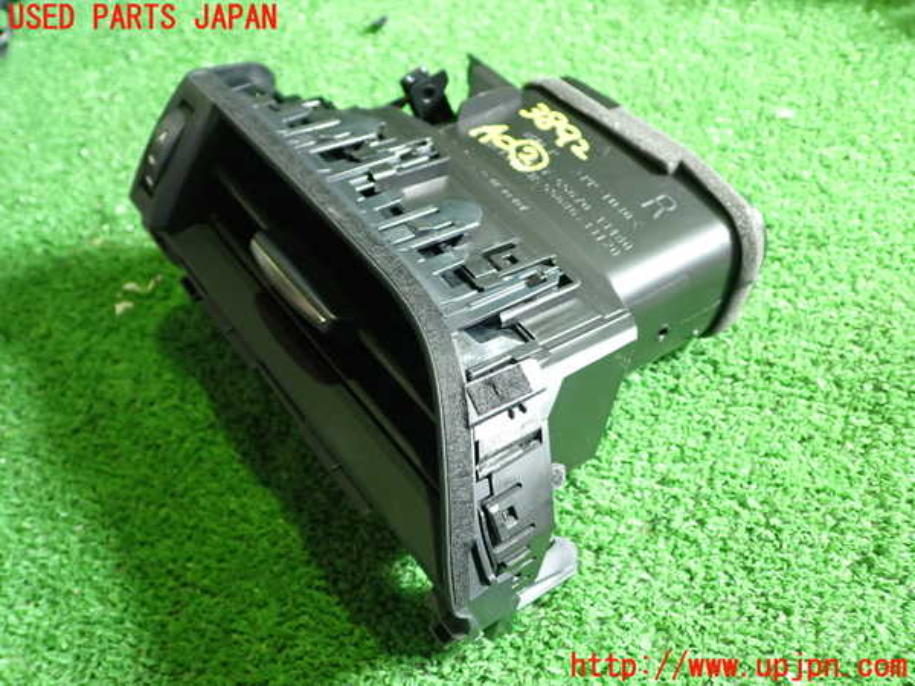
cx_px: 458
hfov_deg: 56.8
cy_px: 343
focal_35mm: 32
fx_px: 846
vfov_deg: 44.2
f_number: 2.4
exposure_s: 1/30
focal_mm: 5.79
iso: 400
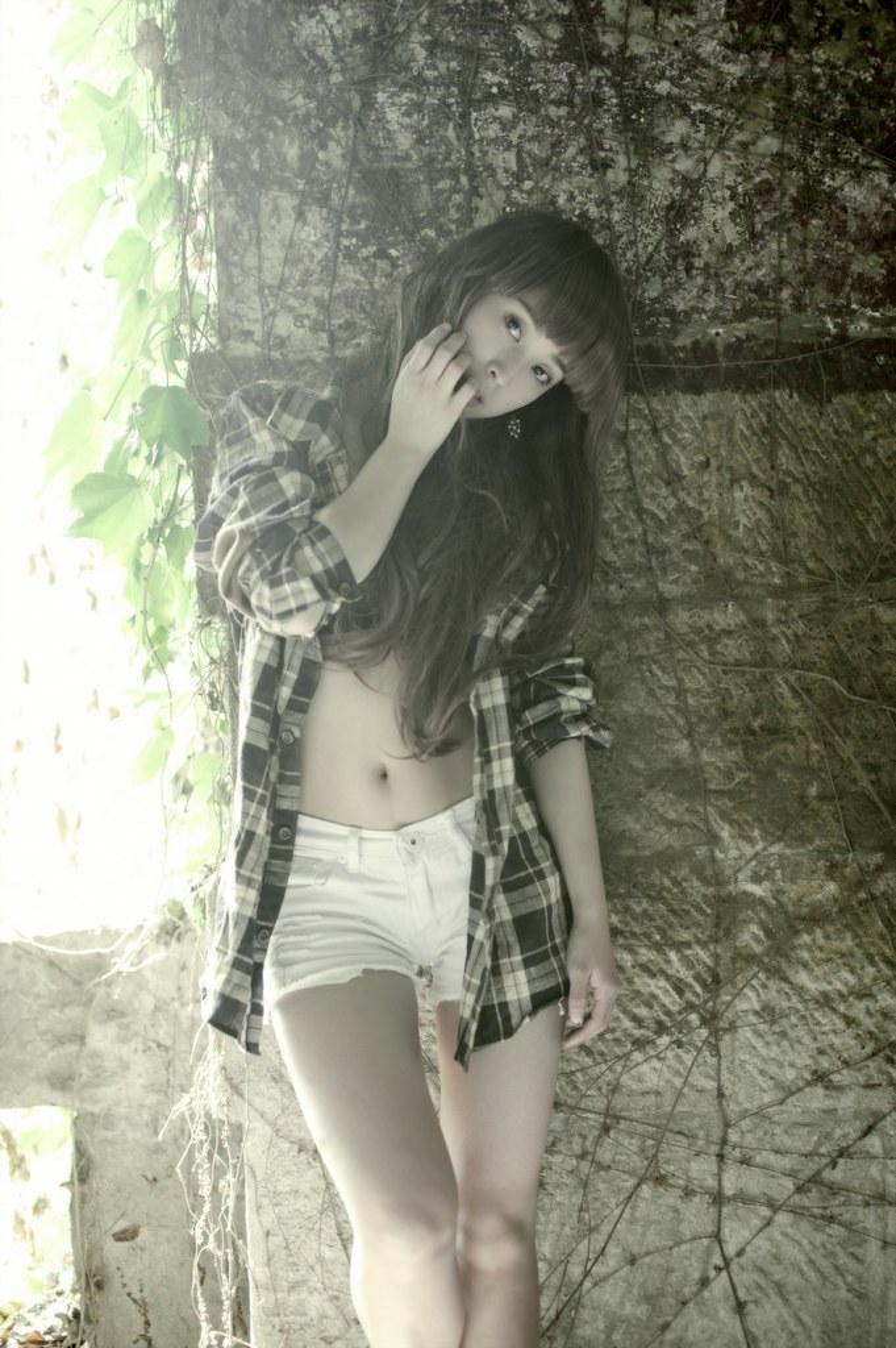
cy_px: 674
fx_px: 1870
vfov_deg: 39.6
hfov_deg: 26.9
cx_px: 448
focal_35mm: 50
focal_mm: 50
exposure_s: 1/100
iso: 200
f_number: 2
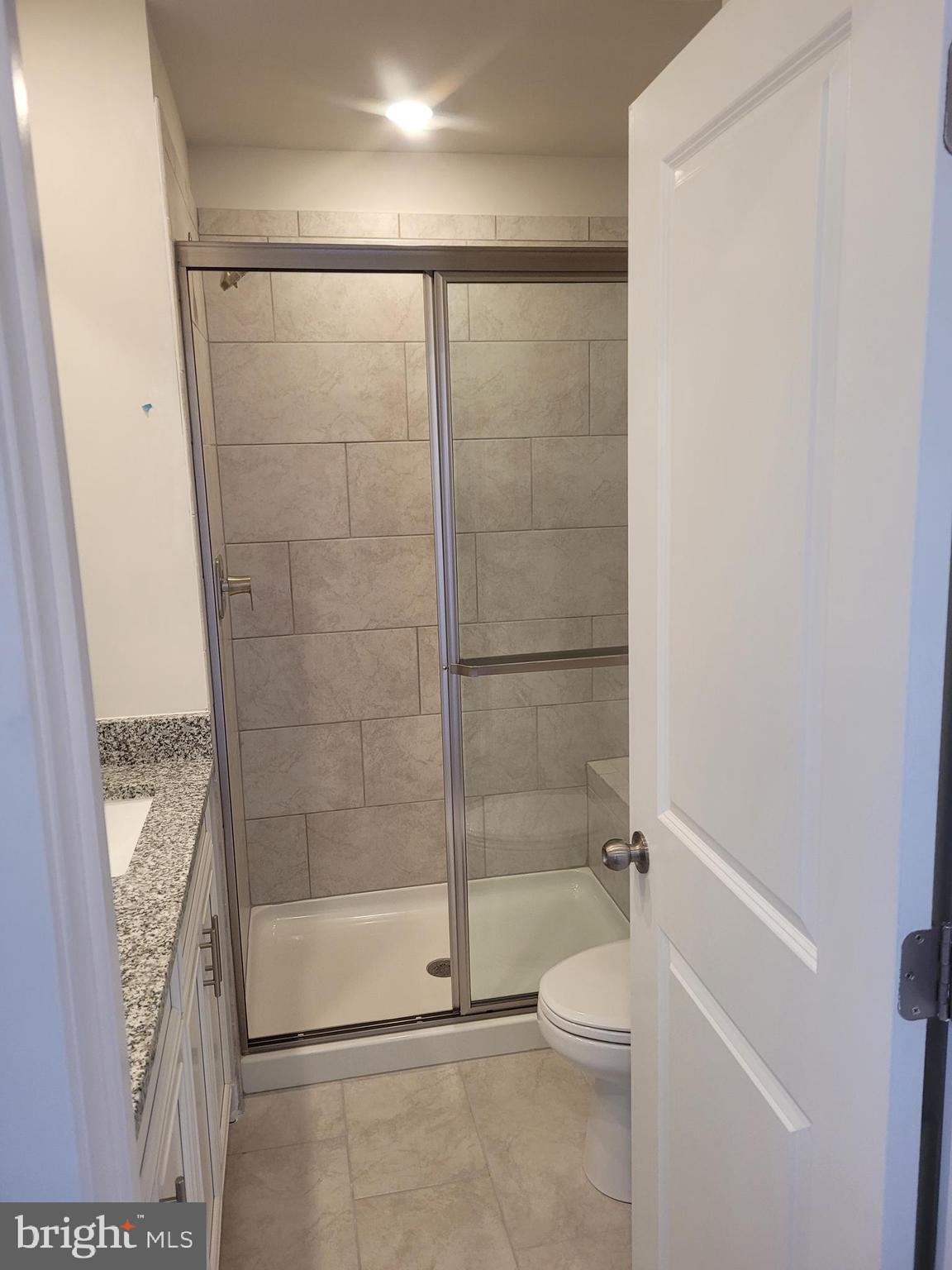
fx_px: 953
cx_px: 476
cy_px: 635
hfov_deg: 53.1
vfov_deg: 67.3
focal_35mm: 26
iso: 160
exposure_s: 1/120
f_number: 1.8
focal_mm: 5.4
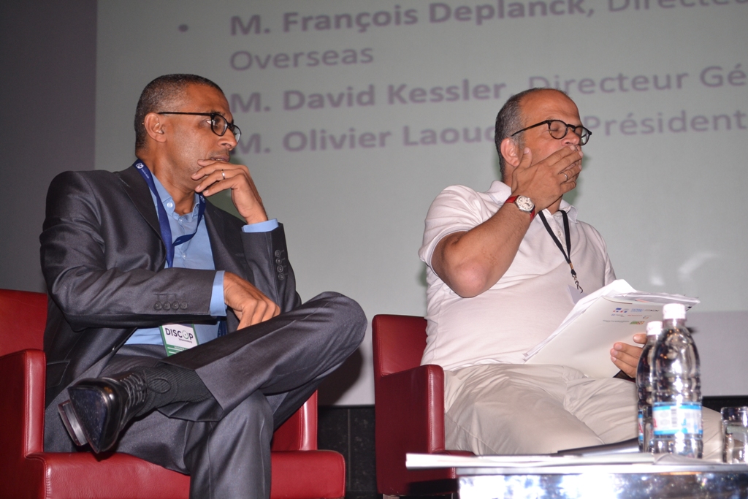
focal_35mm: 68
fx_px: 1403
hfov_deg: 29.9
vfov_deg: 20.2
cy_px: 250
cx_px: 374
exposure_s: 1/60
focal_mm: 45
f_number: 5.6
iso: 400
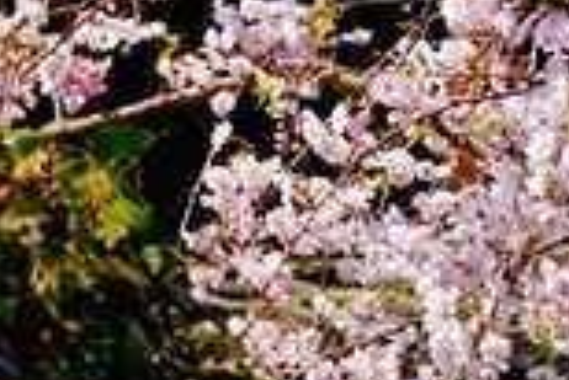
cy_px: -529
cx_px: 1415
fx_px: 9033
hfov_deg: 3.6
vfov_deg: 2.4
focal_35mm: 571
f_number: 6.7
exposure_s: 1/125
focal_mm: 110
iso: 50
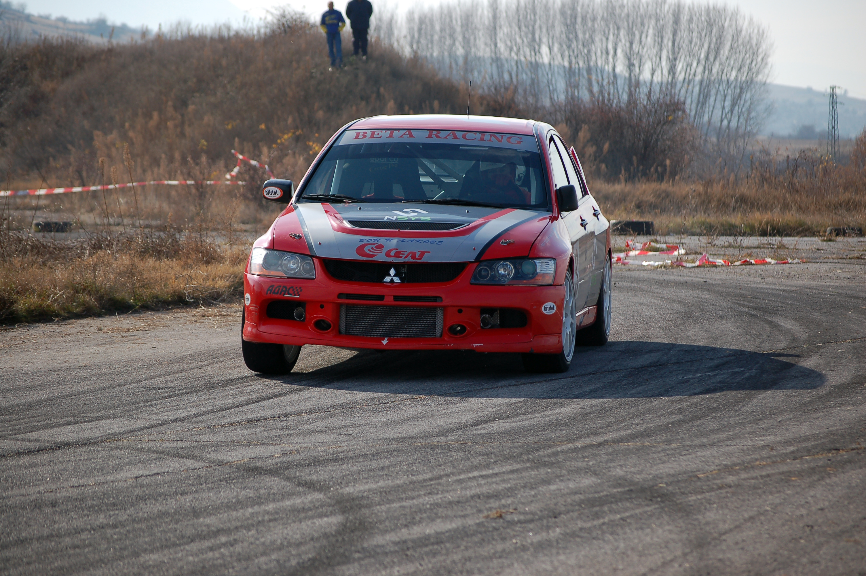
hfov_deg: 13.1
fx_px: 3785
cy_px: 288
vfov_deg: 8.7
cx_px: 433
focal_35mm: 158
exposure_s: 1/1250
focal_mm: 105
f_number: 4.8
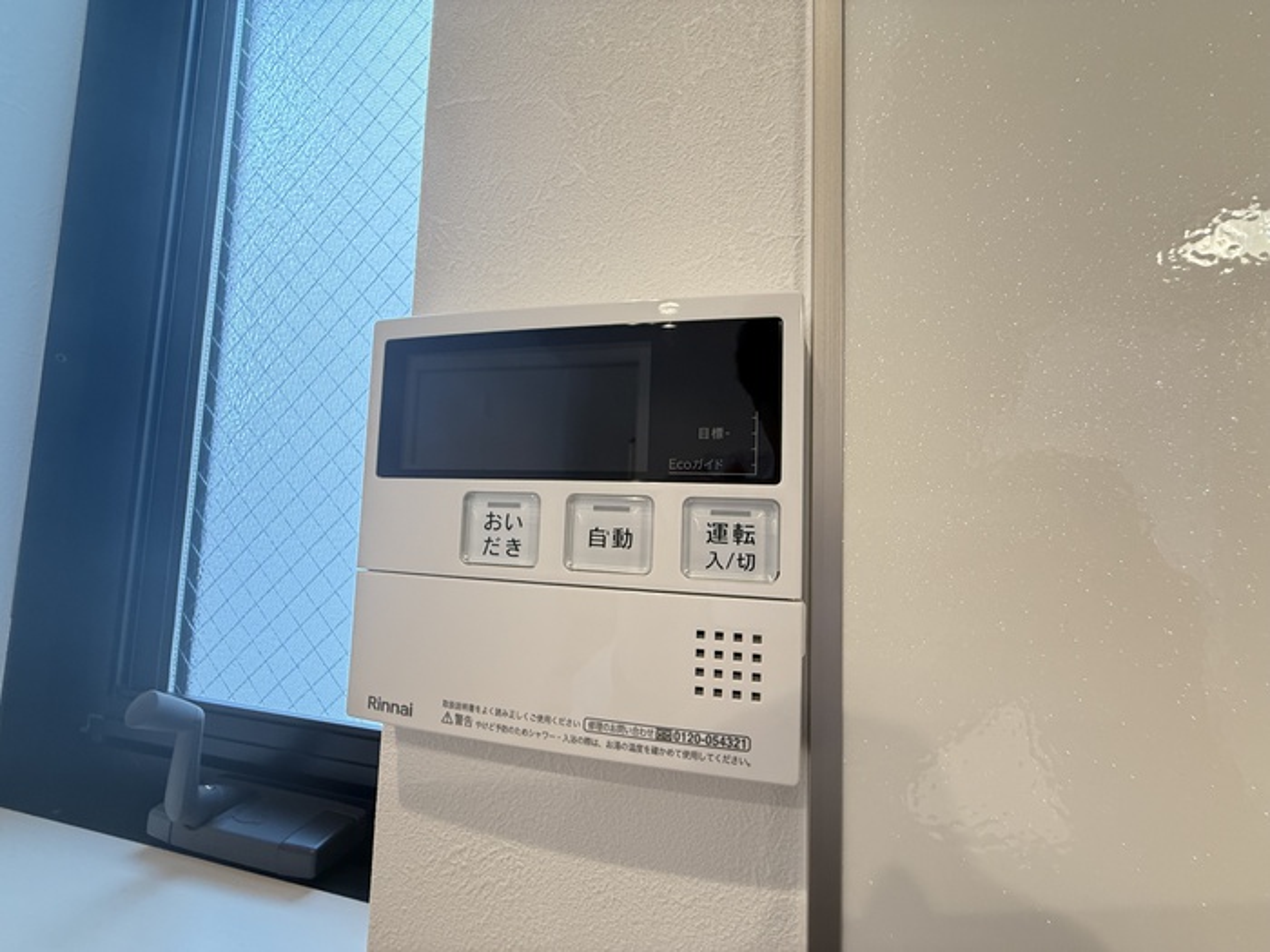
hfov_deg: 102.1
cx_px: 635
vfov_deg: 85.7
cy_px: 476
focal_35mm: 14
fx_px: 514
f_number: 2.2
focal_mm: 2.22
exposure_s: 1/60
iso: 250
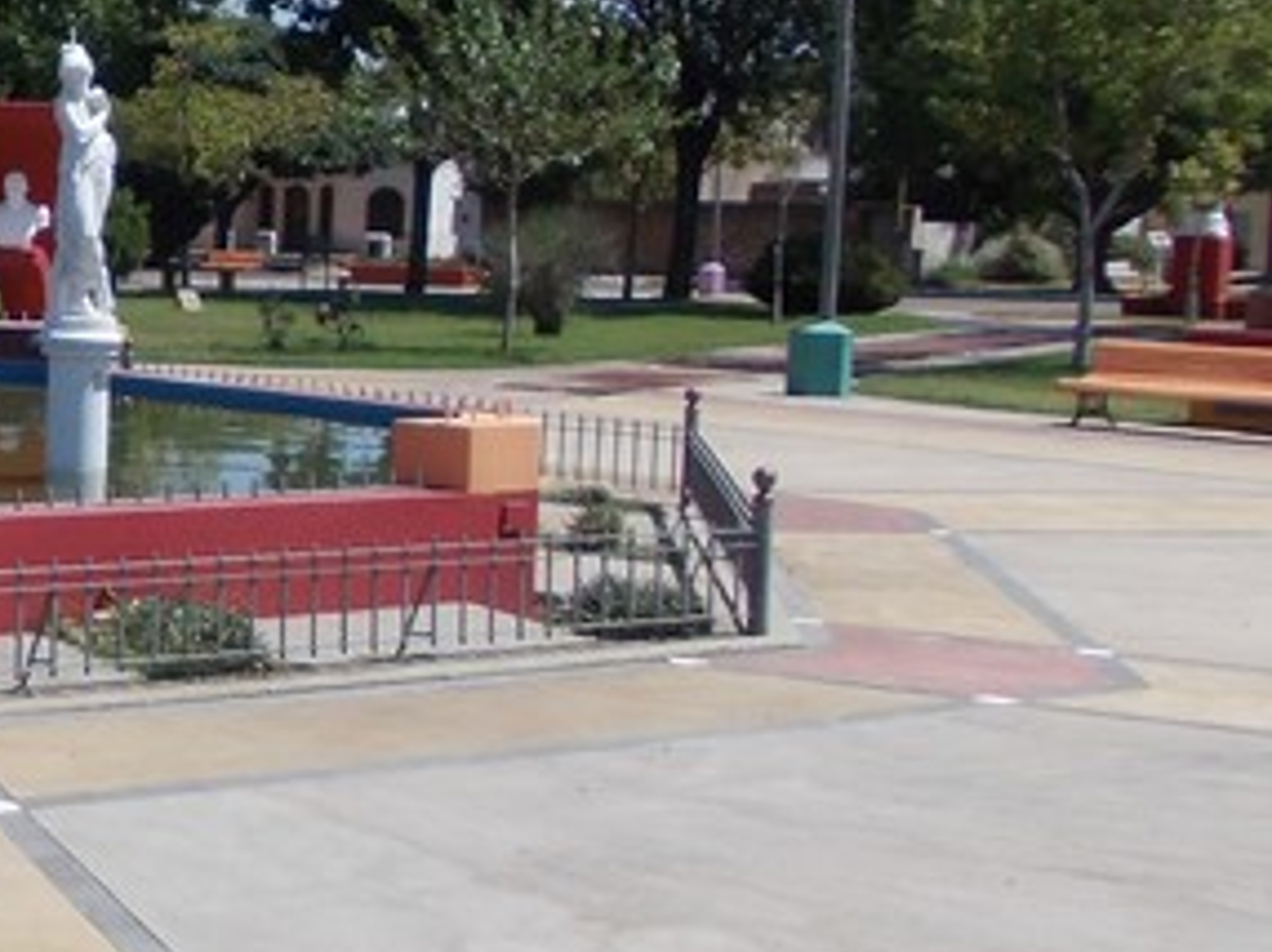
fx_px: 2754
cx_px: -427
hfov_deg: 22.9
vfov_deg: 19.6
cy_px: 409
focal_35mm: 75
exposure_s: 1/500
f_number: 5.4
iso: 80
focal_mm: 4
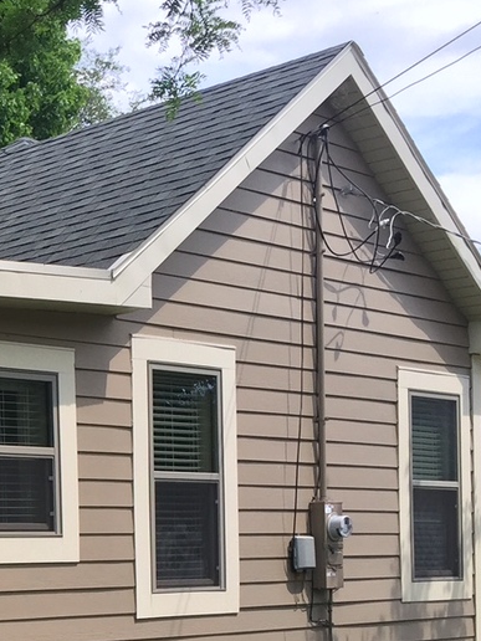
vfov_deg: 23.4
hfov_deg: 16.4
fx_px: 1501
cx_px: -263
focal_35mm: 81
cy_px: 600
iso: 32
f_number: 2.2
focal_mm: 4.15
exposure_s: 1/842
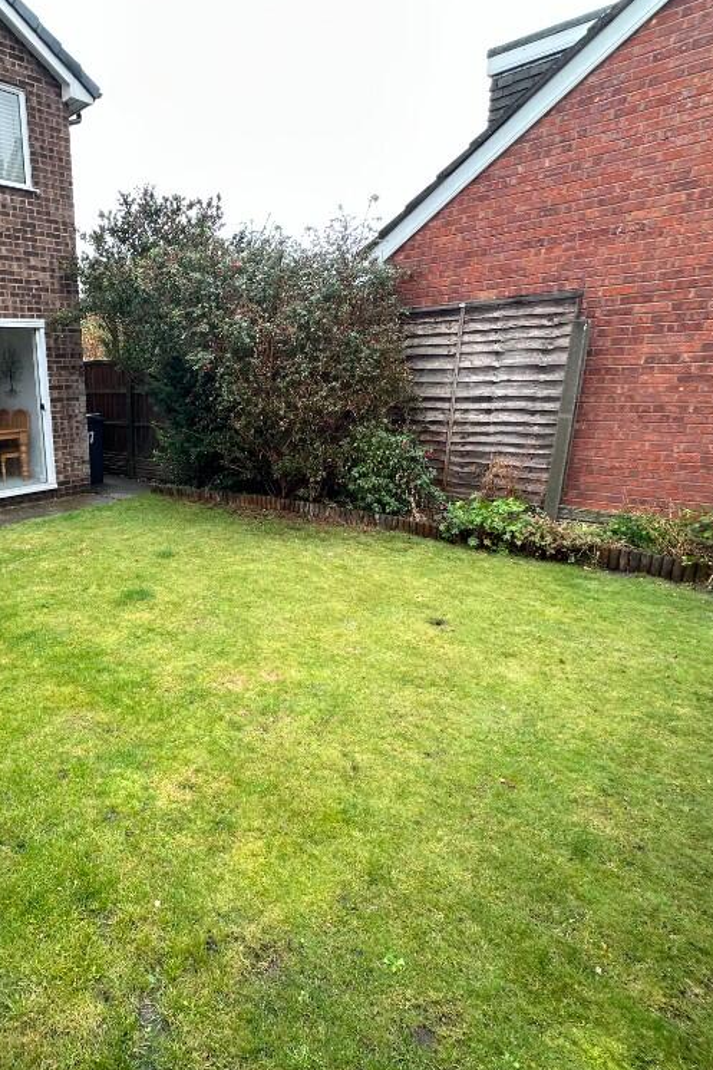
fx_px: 594
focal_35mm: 20
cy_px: 532
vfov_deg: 84.0
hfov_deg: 57.6
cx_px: 149
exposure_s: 1/99
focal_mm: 2.22
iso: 50
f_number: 2.2
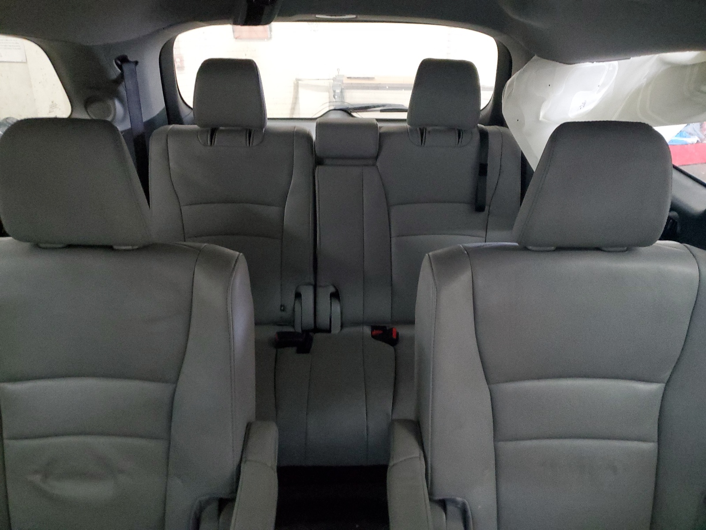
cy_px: 265
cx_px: 353
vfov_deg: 53.1
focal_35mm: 26
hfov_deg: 67.3
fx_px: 530
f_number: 1.5
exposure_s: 1/15
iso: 598
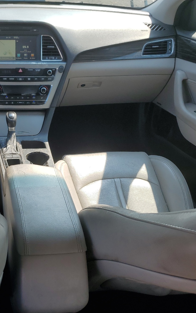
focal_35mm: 37
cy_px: 157
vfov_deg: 52.7
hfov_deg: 32.6
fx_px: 316
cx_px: 17
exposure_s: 1/769
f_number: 1.5
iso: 50
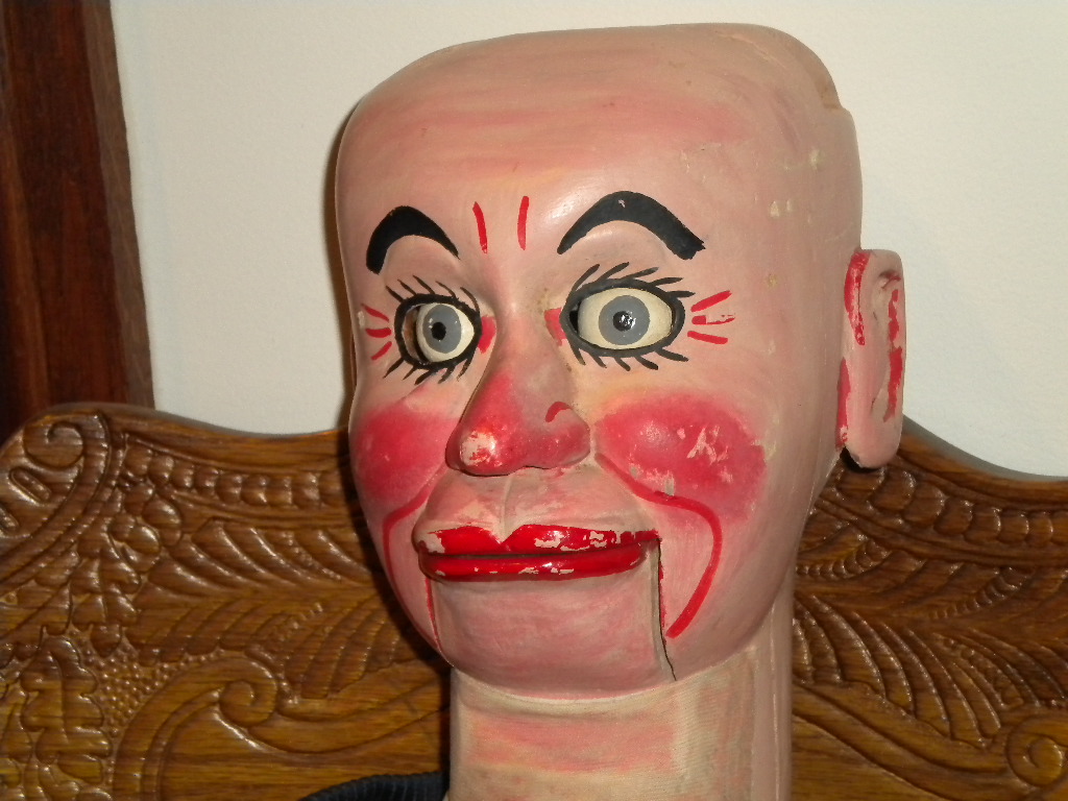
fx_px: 2962
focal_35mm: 96
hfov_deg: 20.4
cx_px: 534
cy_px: 400
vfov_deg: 15.4
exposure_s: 1/60
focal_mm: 17.3
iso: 400
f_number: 5.7
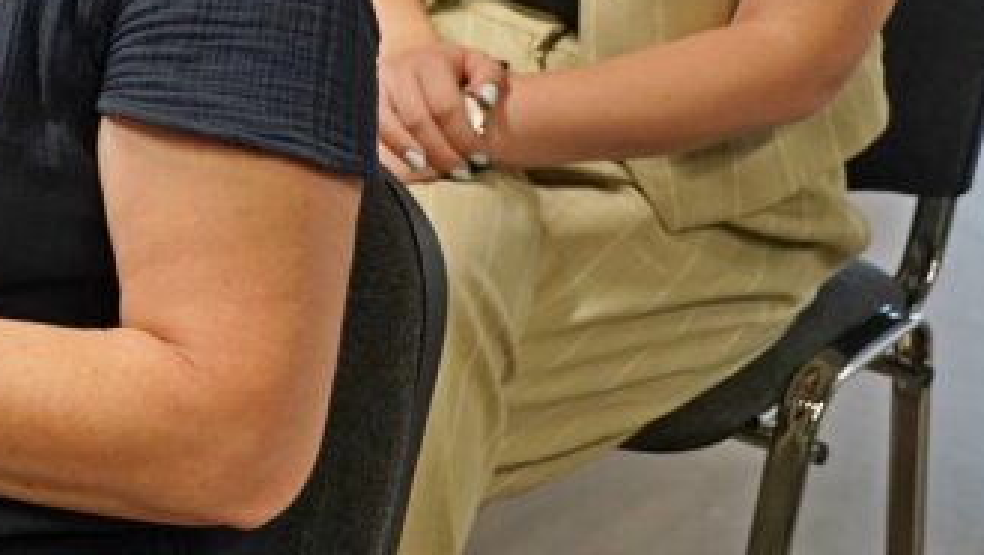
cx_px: -331
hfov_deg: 21.0
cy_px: -145
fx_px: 2376
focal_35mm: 91
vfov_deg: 12.9
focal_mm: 28
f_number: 2.8
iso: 2000
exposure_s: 1/500
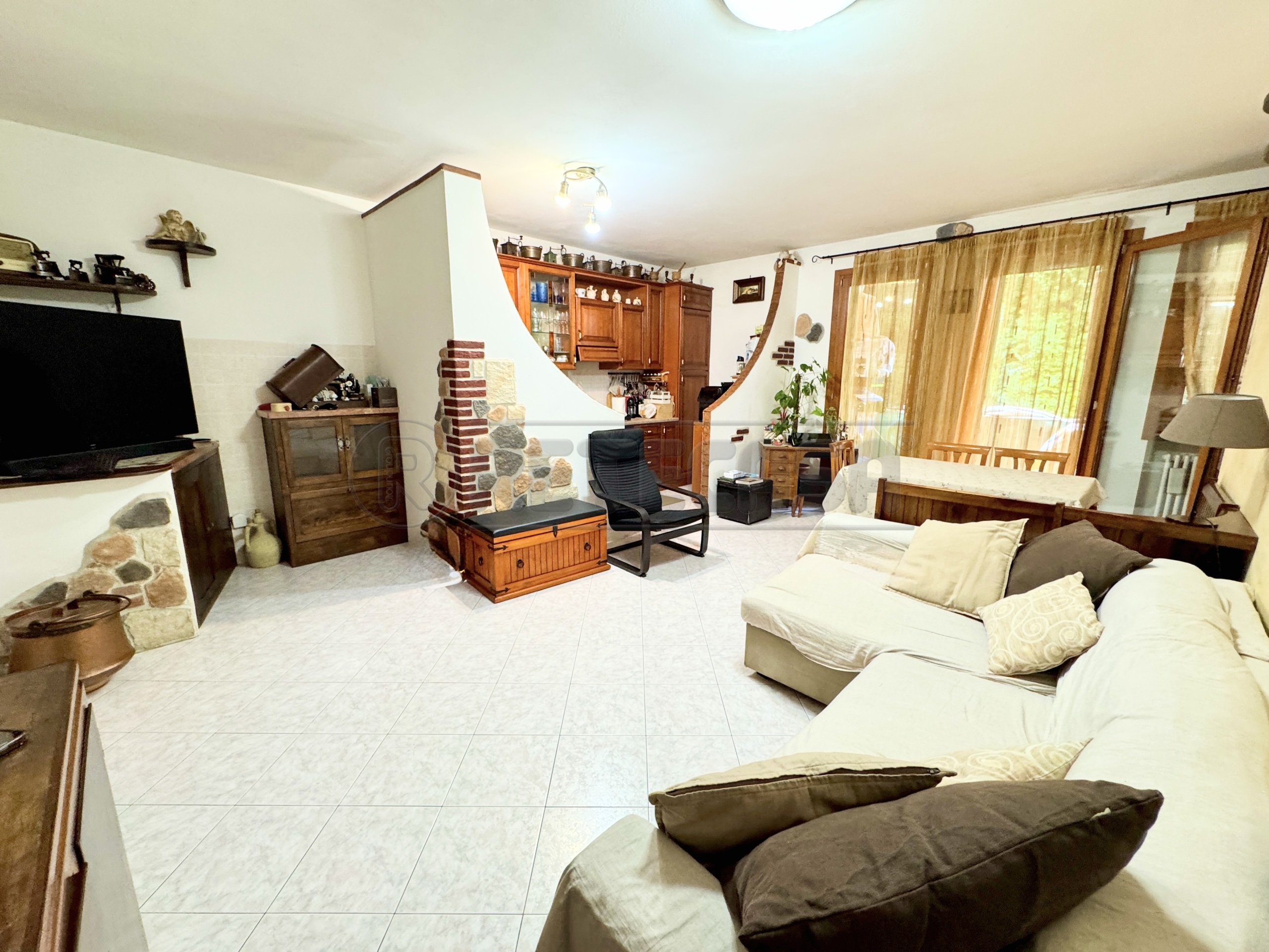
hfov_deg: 102.1
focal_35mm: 14
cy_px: 476
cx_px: 634
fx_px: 513
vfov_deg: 85.7
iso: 250
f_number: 2.2
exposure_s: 1/50
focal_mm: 2.22
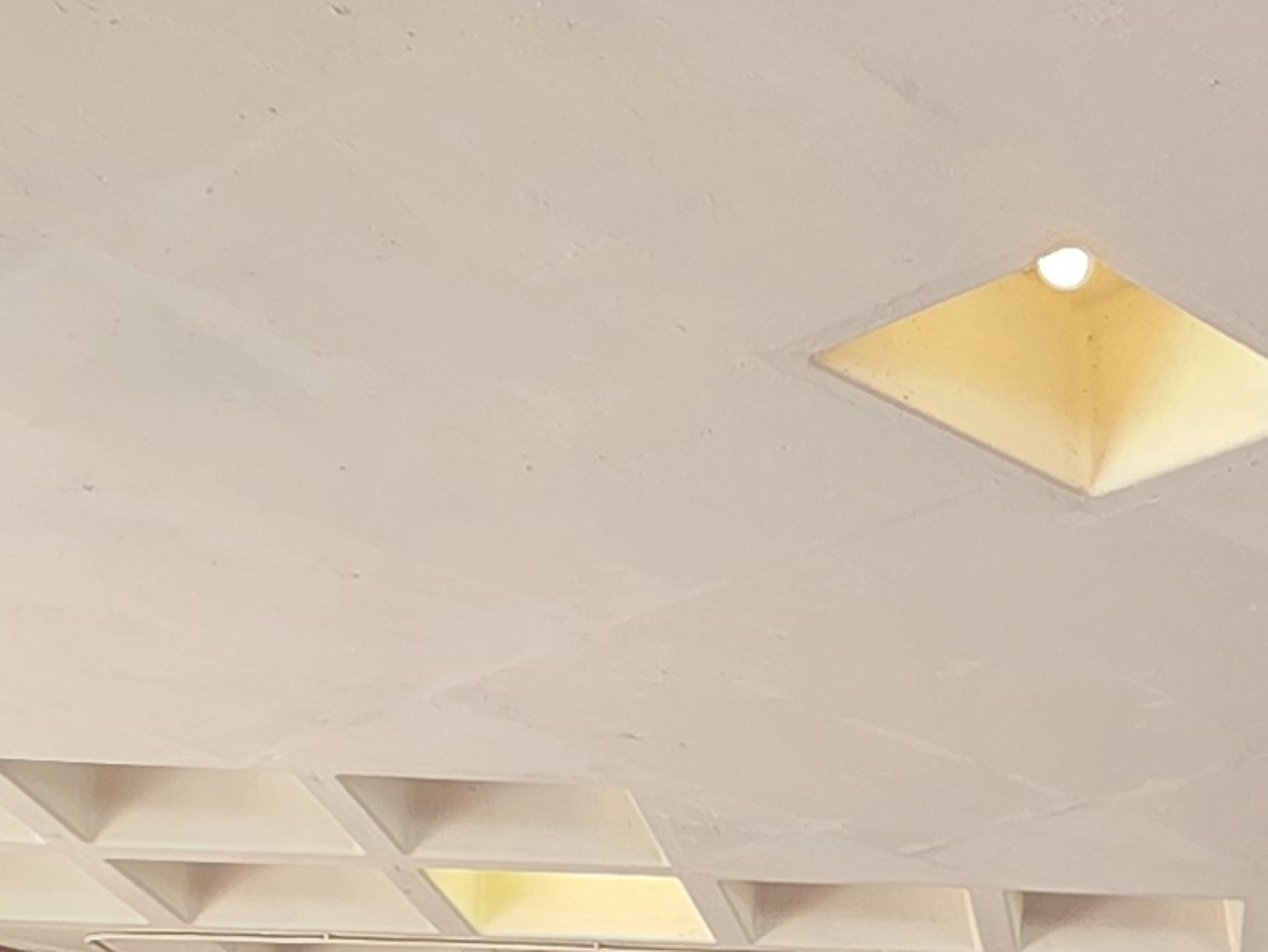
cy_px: 1985
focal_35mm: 72
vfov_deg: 15.6
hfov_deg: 22.7
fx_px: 2638
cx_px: 1832
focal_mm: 2.2
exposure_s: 1/100
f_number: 1.9
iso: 125
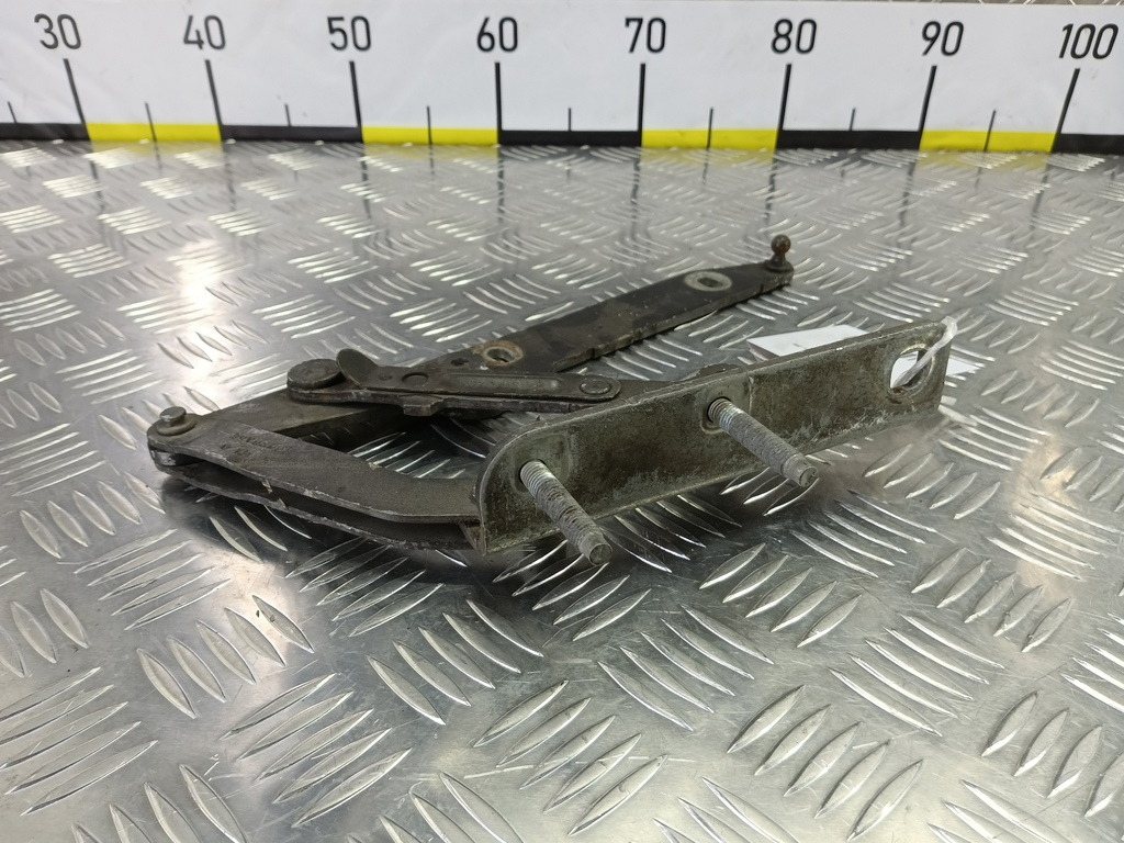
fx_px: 747
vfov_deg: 58.9
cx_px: 562
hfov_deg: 73.9
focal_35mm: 23
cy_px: 422
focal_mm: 4.11
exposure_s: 1/50
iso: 133
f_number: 1.6
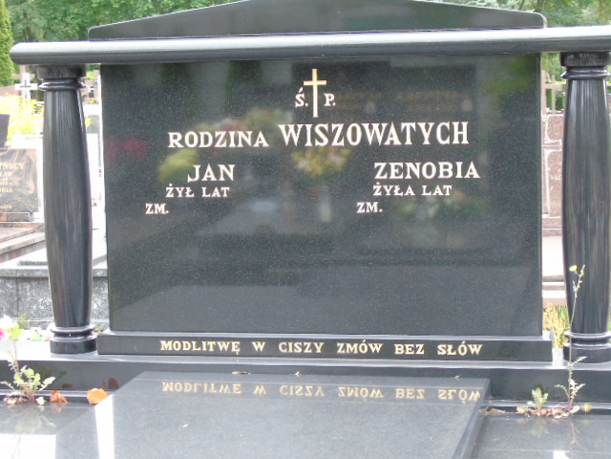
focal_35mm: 82
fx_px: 1447
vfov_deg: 18.0
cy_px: 230
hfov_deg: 23.8
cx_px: 306
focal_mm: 15
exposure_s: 1/60
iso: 320
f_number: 4.1
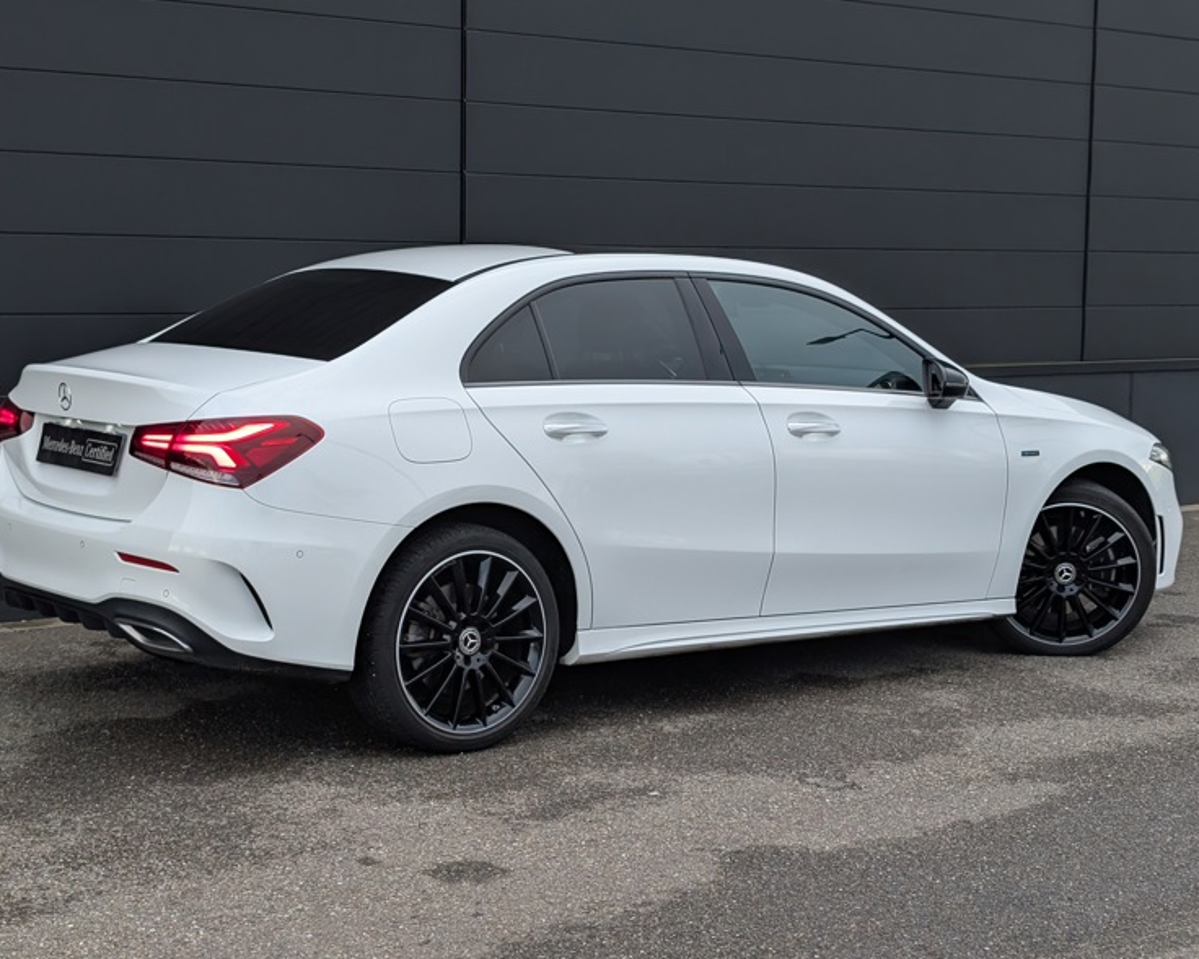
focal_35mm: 52
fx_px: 1846
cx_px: 559
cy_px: 477
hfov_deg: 36.0
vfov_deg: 29.1
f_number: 1.68
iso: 83
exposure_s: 1/213
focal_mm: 6.9
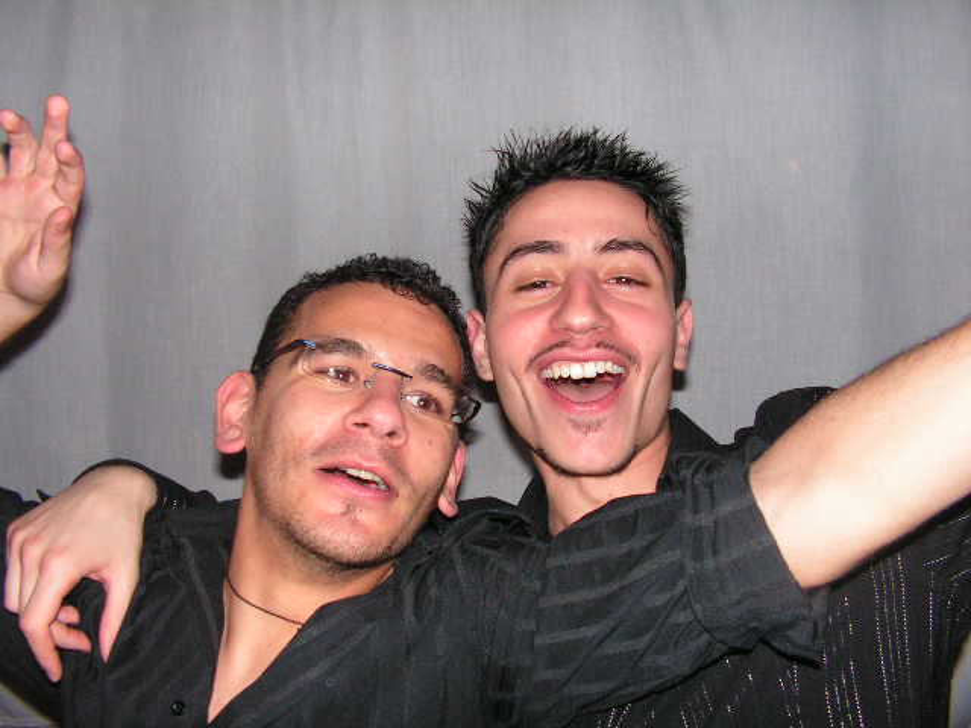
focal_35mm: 36
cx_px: 486
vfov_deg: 39.7
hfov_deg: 51.4
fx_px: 1010
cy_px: 364
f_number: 3.2
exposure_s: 1/40
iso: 200
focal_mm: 6
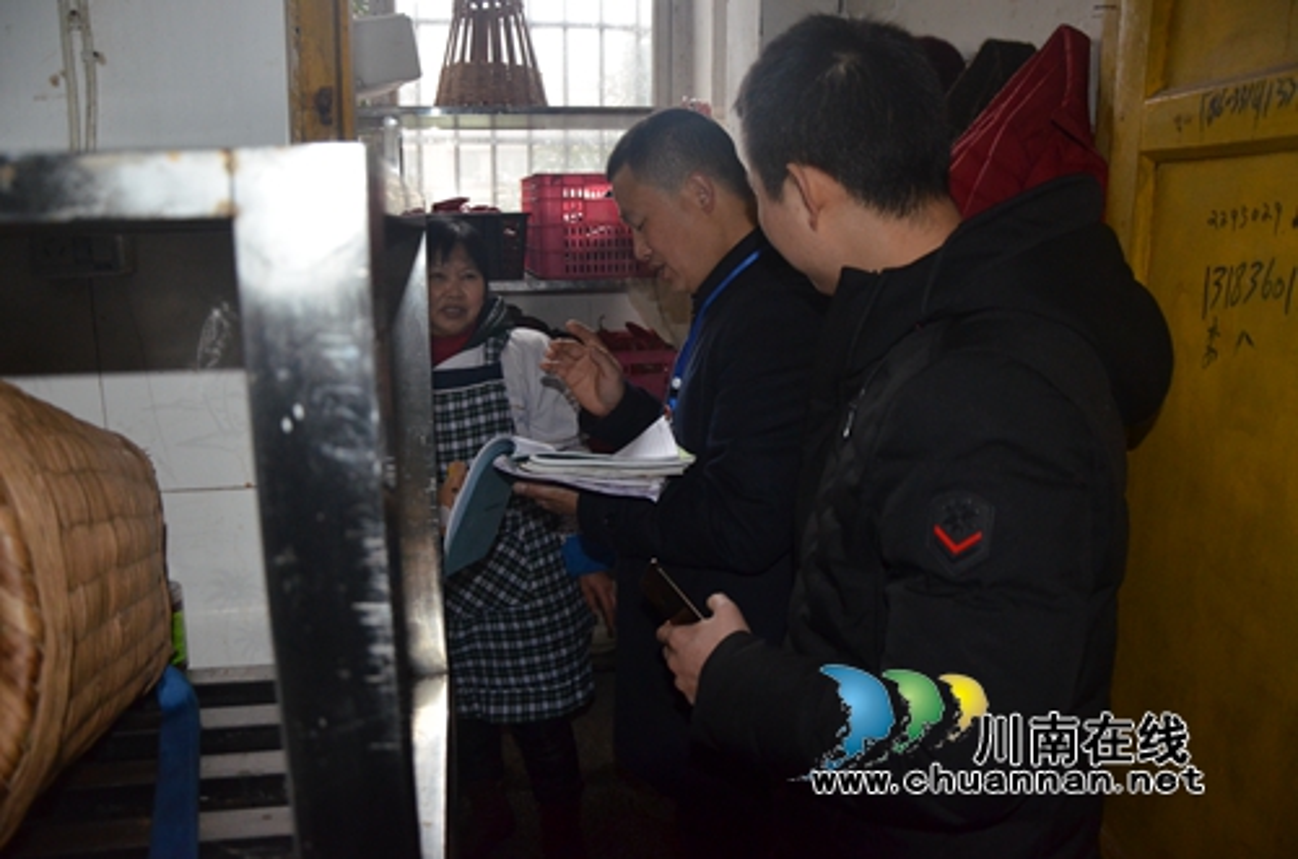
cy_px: 430
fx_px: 971
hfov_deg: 67.5
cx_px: 649
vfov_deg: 47.7
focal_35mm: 27
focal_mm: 18
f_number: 3.5
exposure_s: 1/60
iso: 1600
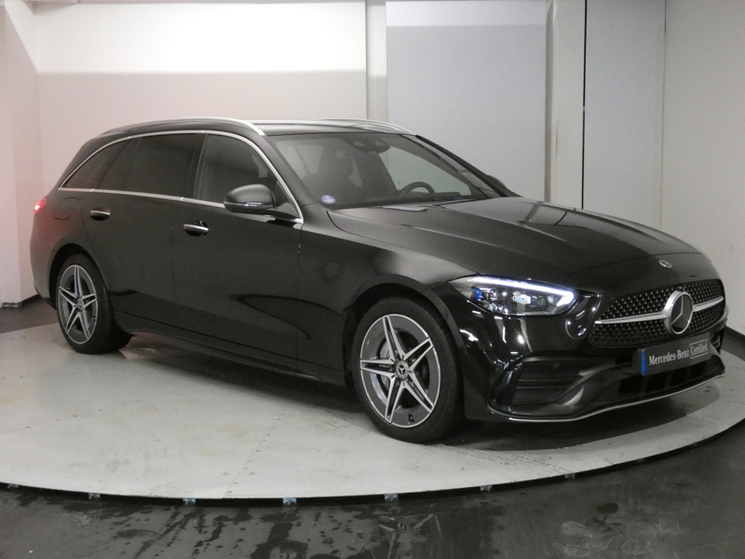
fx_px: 1033
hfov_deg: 39.7
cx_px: 372
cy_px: 280
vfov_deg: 30.3
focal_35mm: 48
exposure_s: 1/80
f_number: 3.8
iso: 1600
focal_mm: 8.6
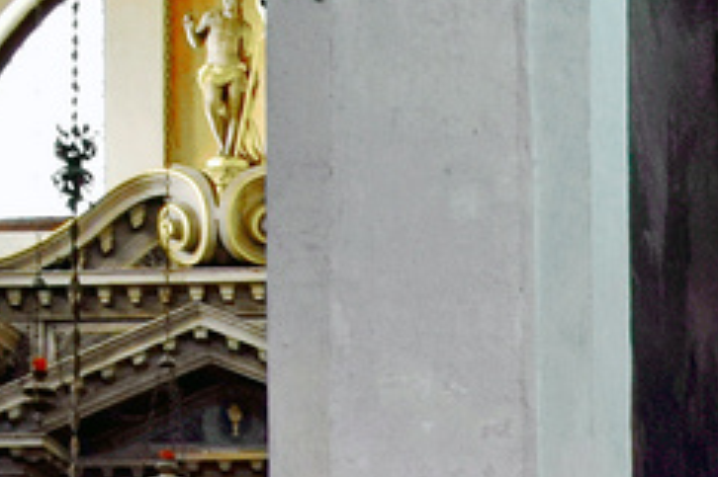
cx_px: 1457
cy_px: 1058
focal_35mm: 181
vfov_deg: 7.2
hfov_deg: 10.4
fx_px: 3607
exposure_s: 1/25
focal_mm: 18
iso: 100
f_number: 3.5
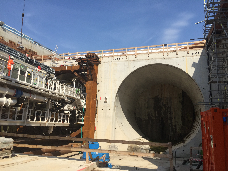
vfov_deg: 48.2
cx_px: 114
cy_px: 86
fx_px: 191
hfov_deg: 61.7
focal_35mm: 29
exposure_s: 1/2825
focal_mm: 4.15
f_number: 2.2
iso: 32
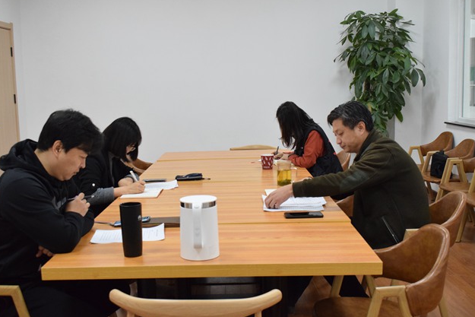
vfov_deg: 31.2
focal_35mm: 43
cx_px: 234
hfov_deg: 45.4
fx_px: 567
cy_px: 158
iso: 2500
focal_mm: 28
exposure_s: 1/200
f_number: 7.1
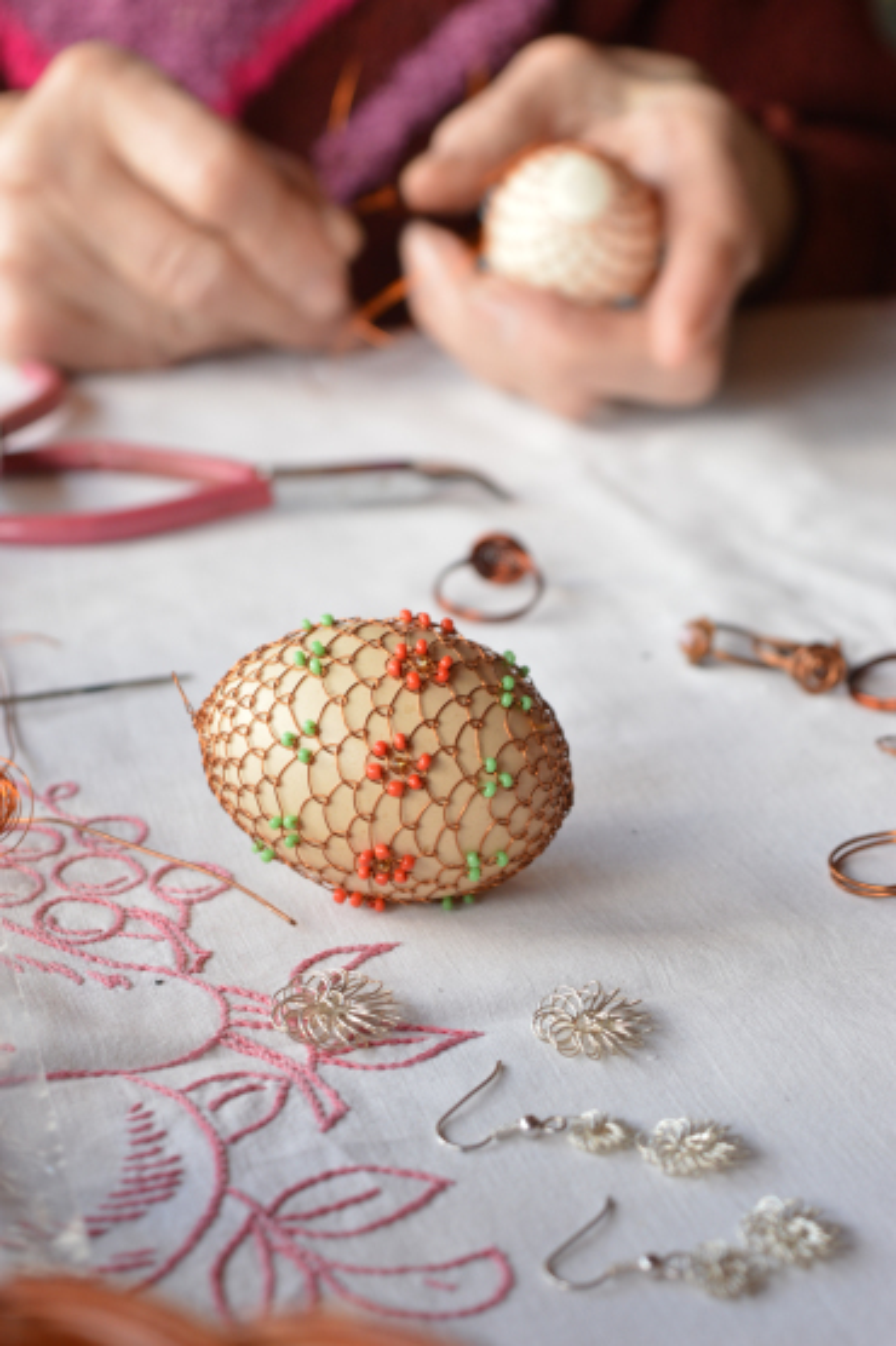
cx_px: 448
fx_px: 2691
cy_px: 673
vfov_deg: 28.1
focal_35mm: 72
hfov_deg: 18.9
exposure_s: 1/20
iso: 200
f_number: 5.6
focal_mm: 48
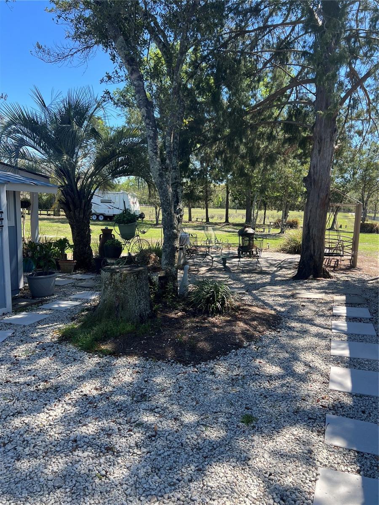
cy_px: 252
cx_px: 190
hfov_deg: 53.1
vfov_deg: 67.3
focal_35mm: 26
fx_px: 380
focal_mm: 5.7
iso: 50
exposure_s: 1/1159
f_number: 1.5
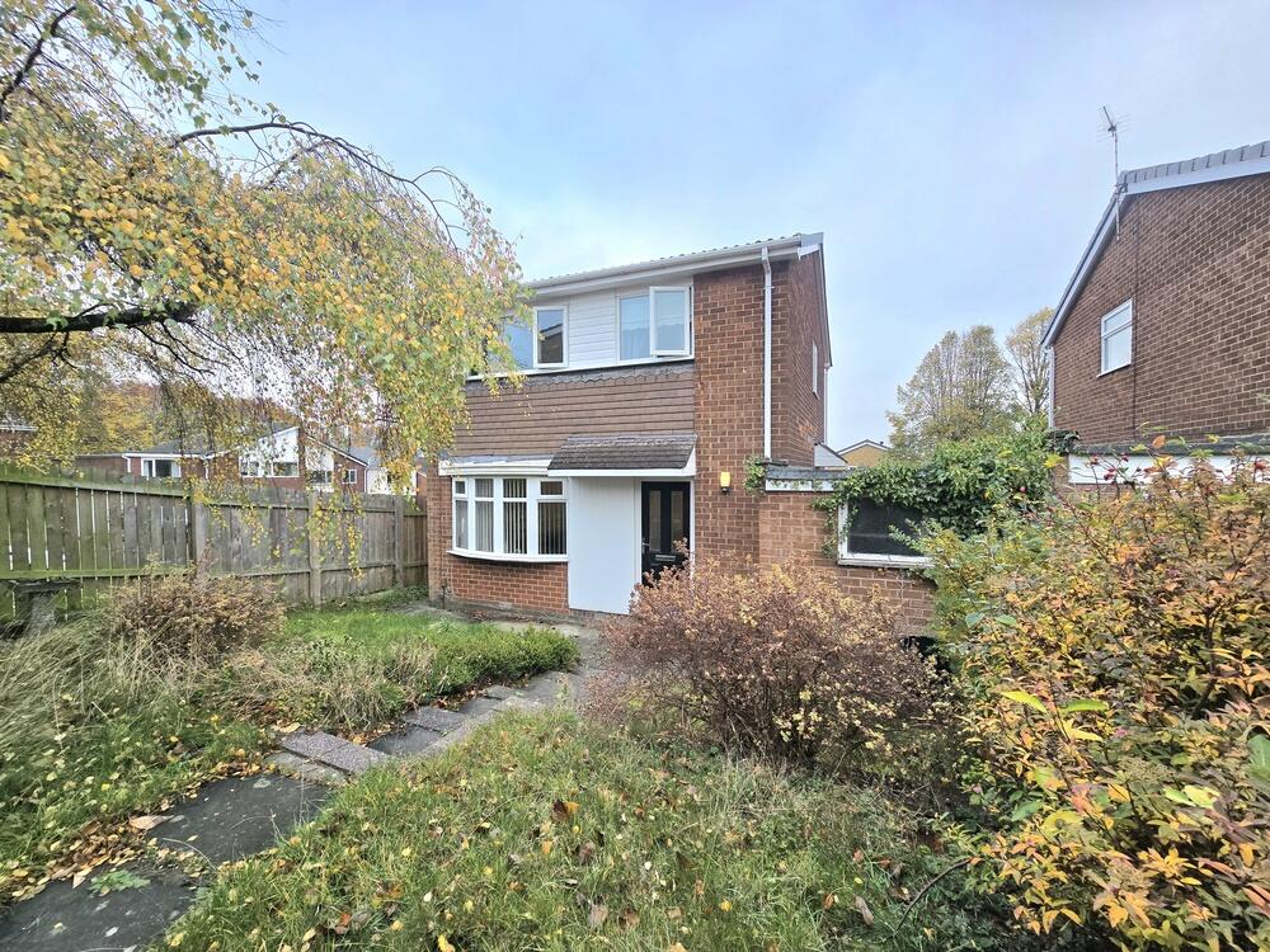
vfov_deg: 89.9
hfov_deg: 106.2
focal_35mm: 13
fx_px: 477
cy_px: 476
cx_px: 635
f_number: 2.2
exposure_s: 1/435
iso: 50
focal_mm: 2.2
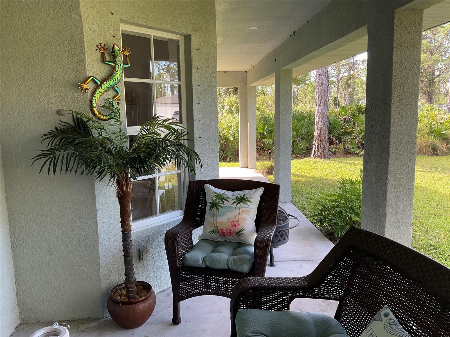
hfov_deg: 61.7
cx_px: 225
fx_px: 377
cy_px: 168
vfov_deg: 48.2
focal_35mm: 29
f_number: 1.8
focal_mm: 3
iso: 50
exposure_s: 1/122
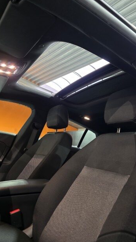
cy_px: 123
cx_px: 67
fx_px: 167
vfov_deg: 71.9
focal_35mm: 26
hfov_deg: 44.4
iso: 640
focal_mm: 6.3
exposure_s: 1/50
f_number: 1.7
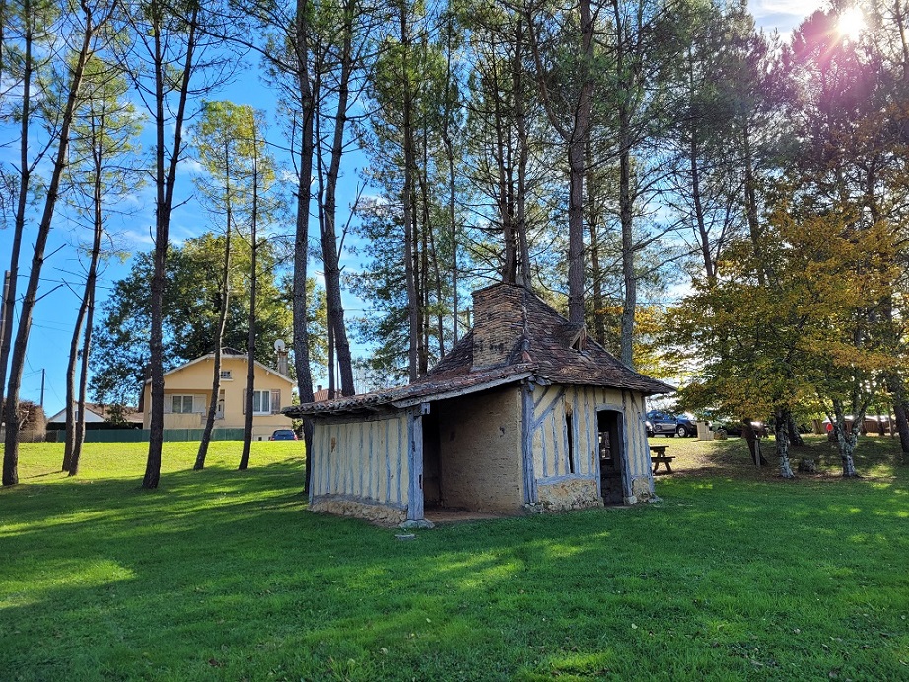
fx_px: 683
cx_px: 454
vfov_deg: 53.1
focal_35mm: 26
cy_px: 341
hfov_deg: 67.3
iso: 40
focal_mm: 5.4
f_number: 1.8
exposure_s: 1/829
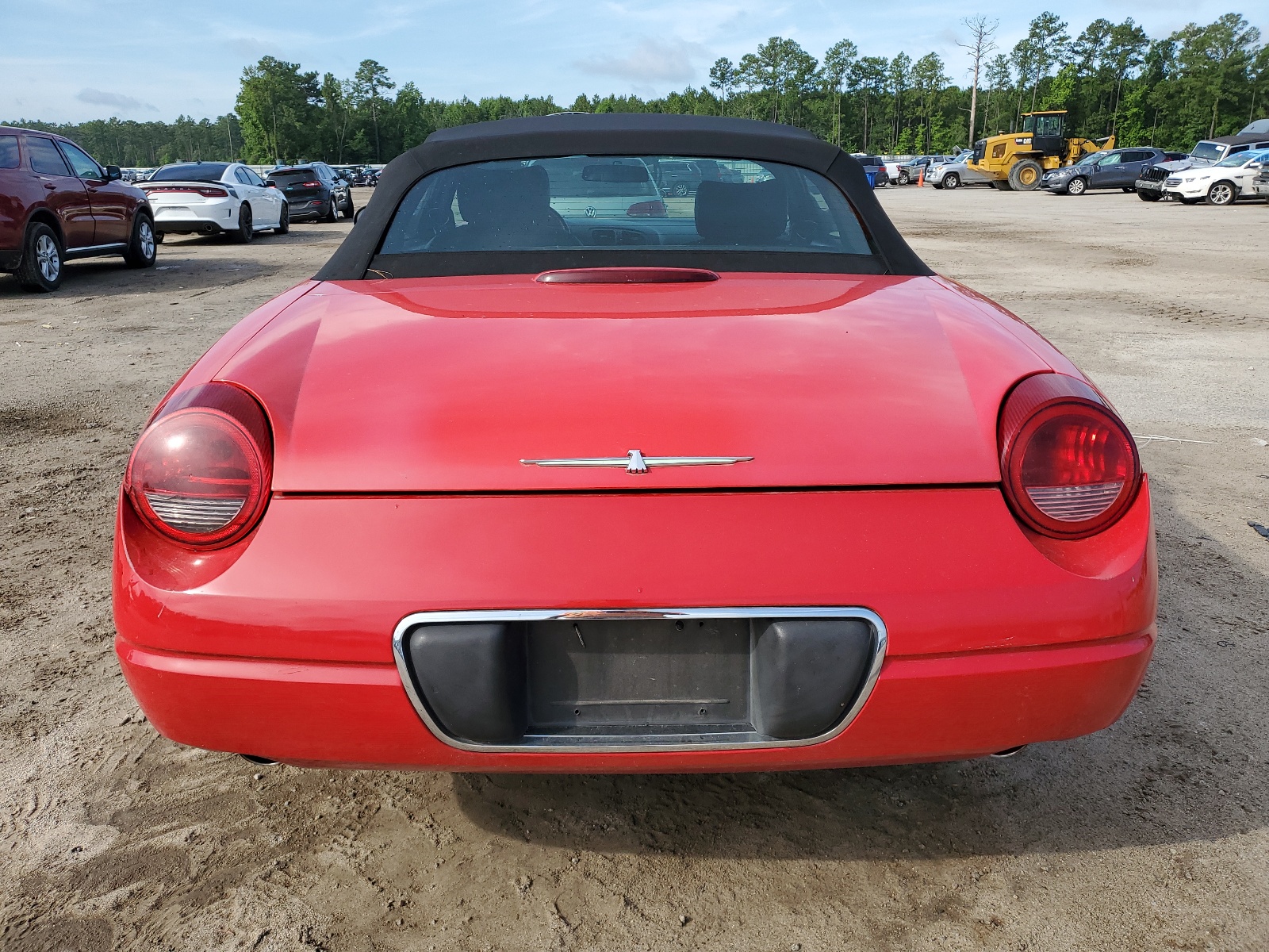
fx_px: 953
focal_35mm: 26
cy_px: 476
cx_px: 634
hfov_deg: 67.3
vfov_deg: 53.1
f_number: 1.5
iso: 50
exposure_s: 1/1667
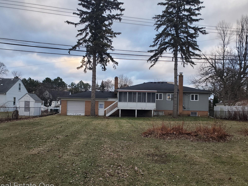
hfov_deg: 65.3
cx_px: 122
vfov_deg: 51.4
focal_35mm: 27
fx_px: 193
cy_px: 95
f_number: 2.4
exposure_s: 1/120
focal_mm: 4.3
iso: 64
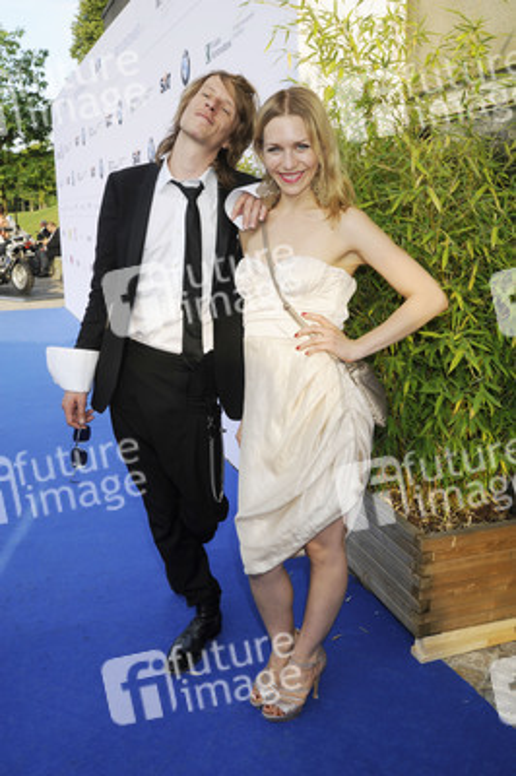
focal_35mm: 34
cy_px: 388
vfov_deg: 55.8
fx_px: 732
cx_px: 258
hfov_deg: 38.8
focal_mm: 34
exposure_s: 1/125
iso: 320
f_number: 10
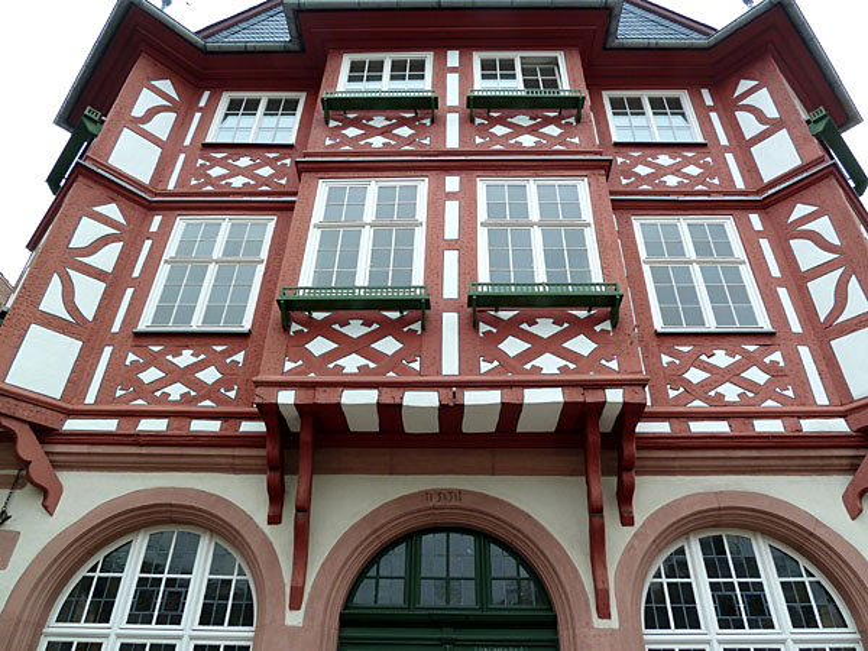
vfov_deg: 54.9
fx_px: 627
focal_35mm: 25
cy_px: 326
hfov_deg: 69.4
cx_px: 434
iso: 80
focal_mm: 4.1
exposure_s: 1/100
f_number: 4
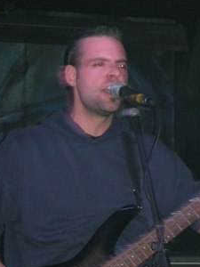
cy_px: 150
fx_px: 1302
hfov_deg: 8.8
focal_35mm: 169
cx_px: 81
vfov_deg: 11.7
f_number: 4.9
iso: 200
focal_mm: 23.4
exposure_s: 1/60.1
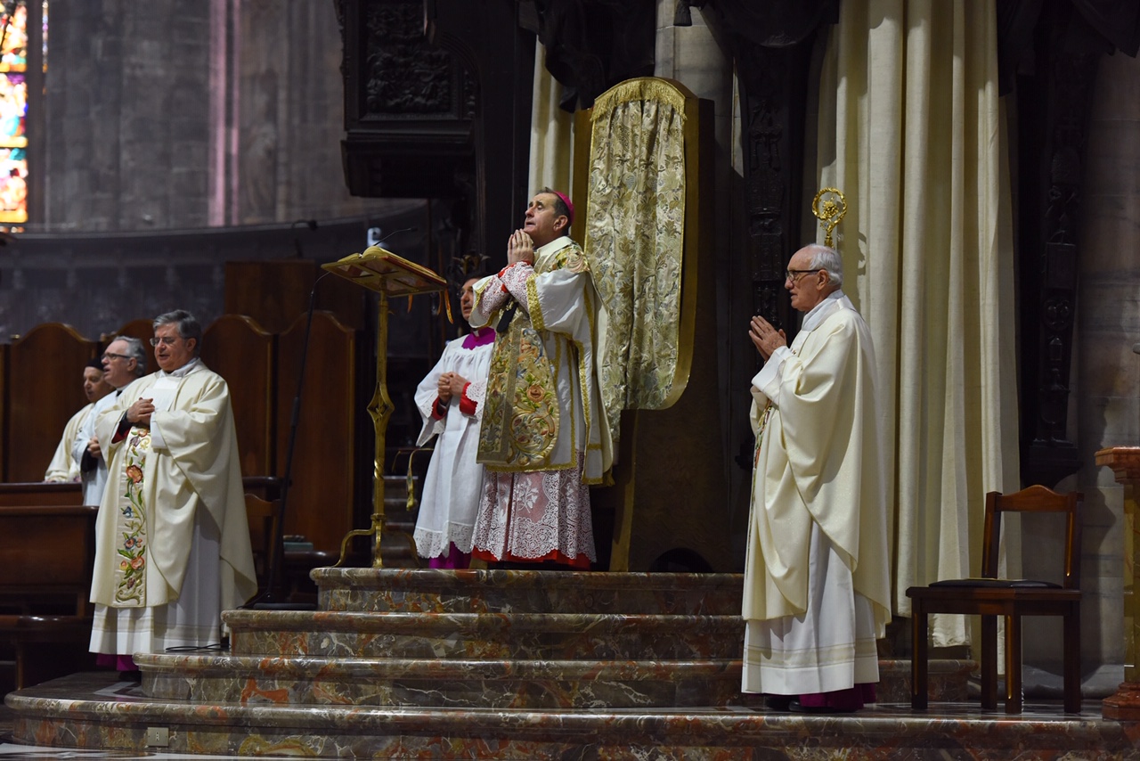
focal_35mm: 120
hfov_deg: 17.1
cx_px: 570
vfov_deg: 11.4
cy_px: 380
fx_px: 3801
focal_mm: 120
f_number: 3.5
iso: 2500
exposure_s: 1/100
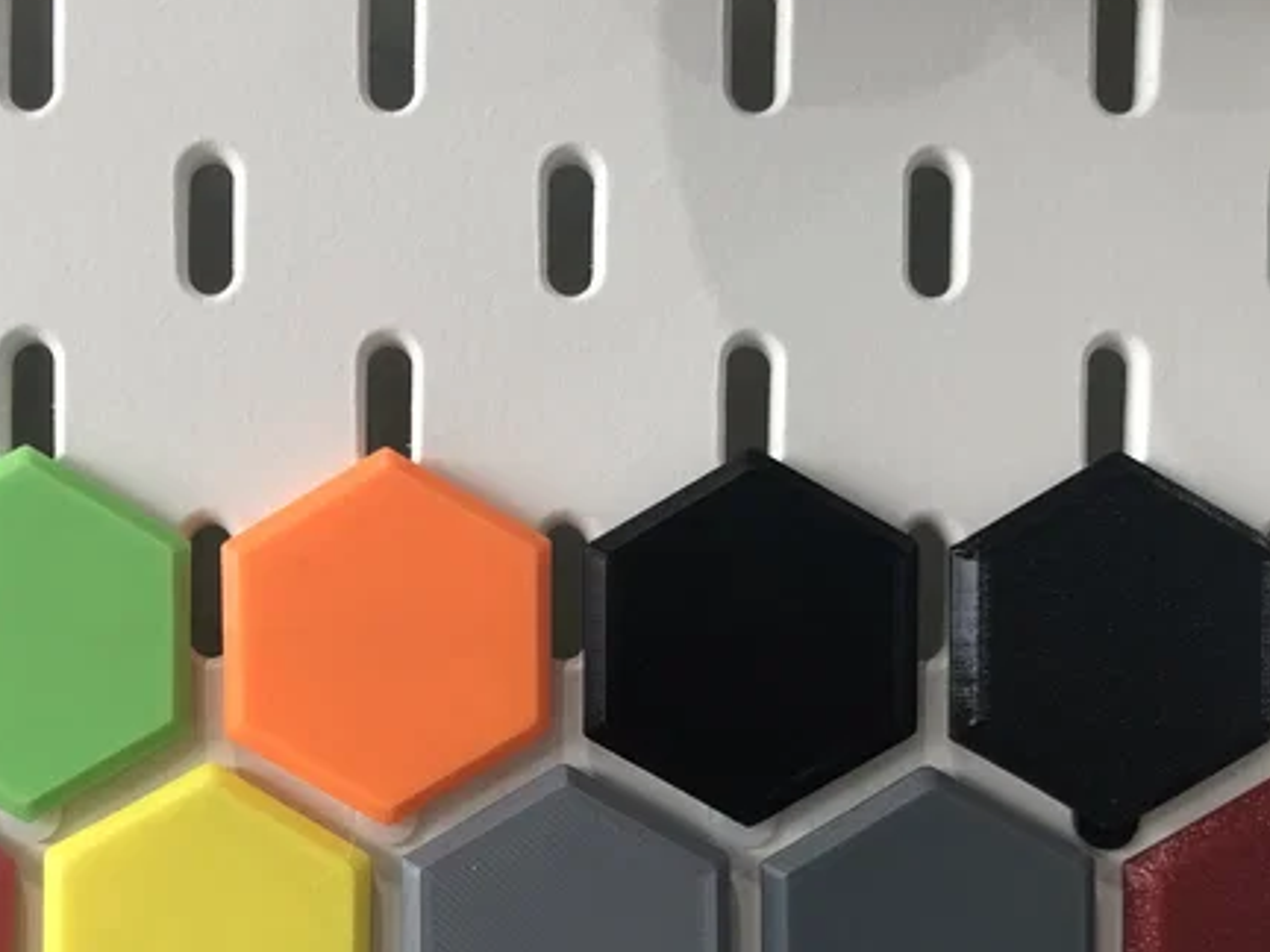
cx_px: 310
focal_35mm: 54
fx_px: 1981
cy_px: 848
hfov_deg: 34.7
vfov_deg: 26.2
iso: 40
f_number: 1.8
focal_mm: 4
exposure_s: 1/33
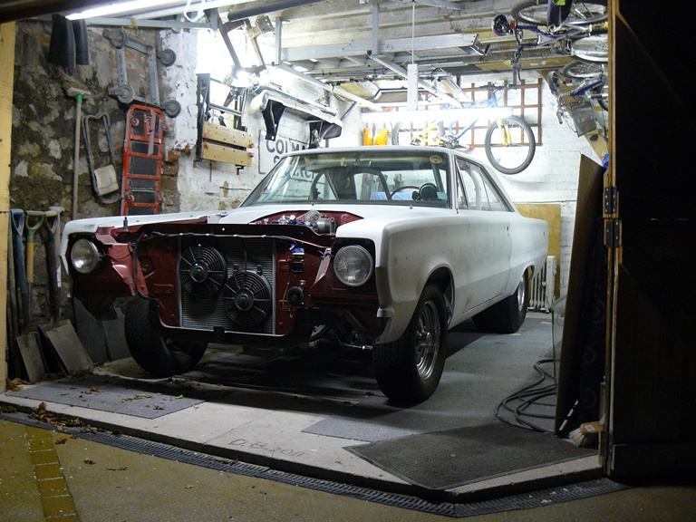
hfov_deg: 50.1
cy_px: 261
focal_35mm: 37
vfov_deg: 38.7
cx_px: 348
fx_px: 744
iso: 200
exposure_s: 1/6
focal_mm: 6.1
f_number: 2.8
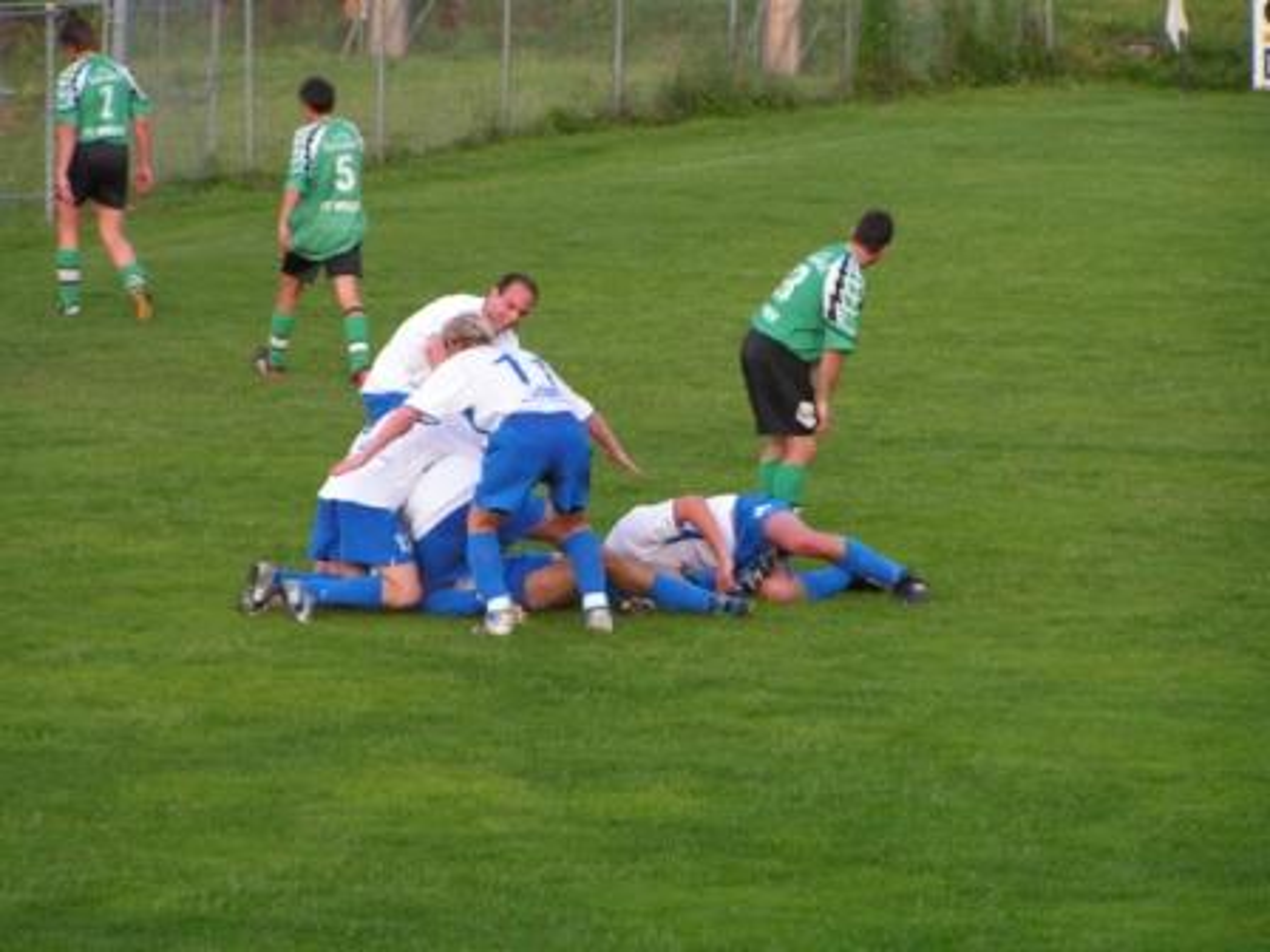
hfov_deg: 9.0
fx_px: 8035
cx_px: 635
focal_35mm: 219
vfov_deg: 6.8
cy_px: 476
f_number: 3.2
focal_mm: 36.4
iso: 160
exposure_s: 1/320
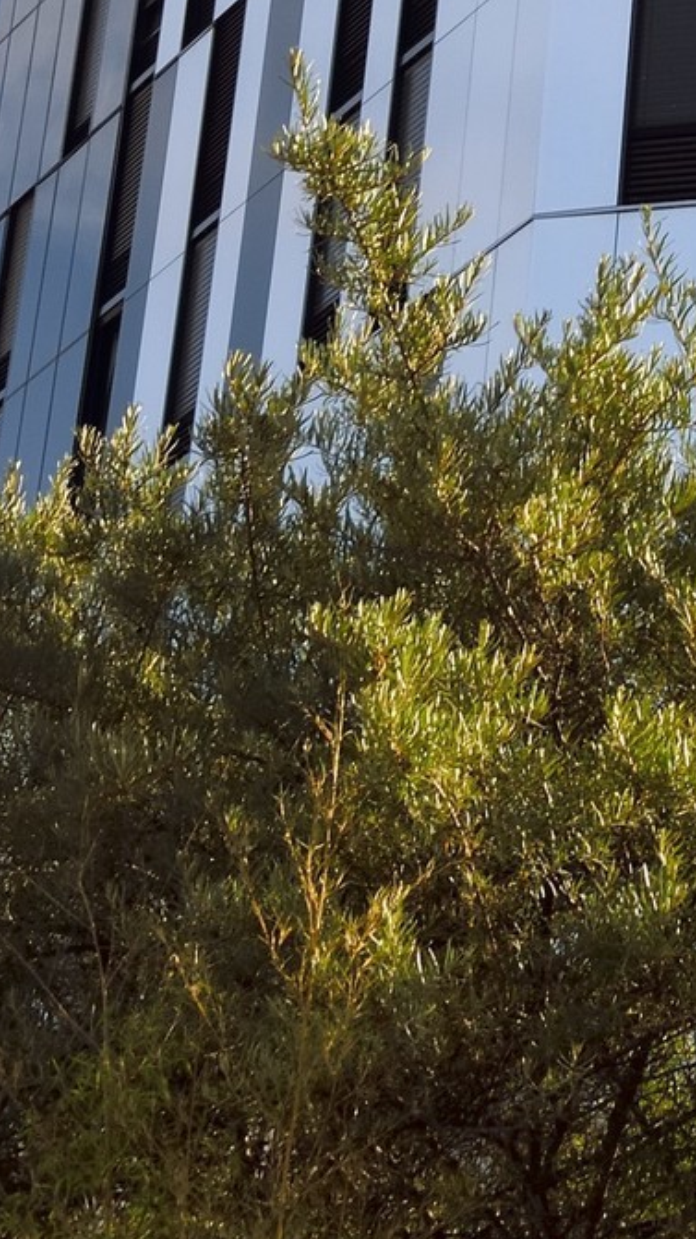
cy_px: -871
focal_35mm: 150
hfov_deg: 7.8
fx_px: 4926
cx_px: 1252
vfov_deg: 13.2
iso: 320
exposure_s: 1/320
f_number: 14
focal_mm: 40
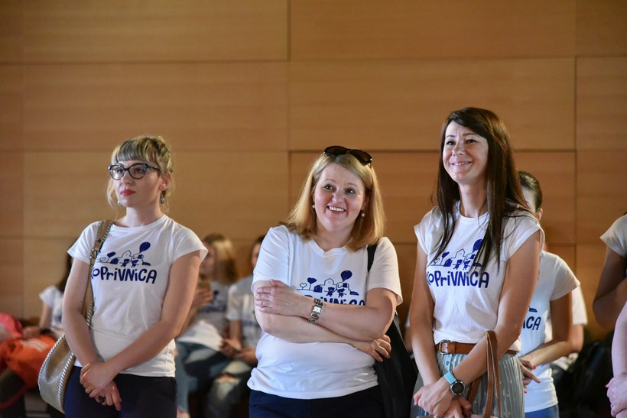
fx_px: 2090
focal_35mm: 120
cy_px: 209
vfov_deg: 11.4
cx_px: 314
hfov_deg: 17.1
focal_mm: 120
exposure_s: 1/200
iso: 12800
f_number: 4
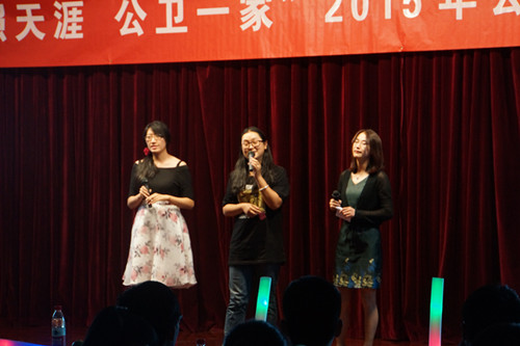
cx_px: 260
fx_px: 1993
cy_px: 173
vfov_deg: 9.9
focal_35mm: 138
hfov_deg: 14.9
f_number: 6.3
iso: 1600
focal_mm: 92
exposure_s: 1/15
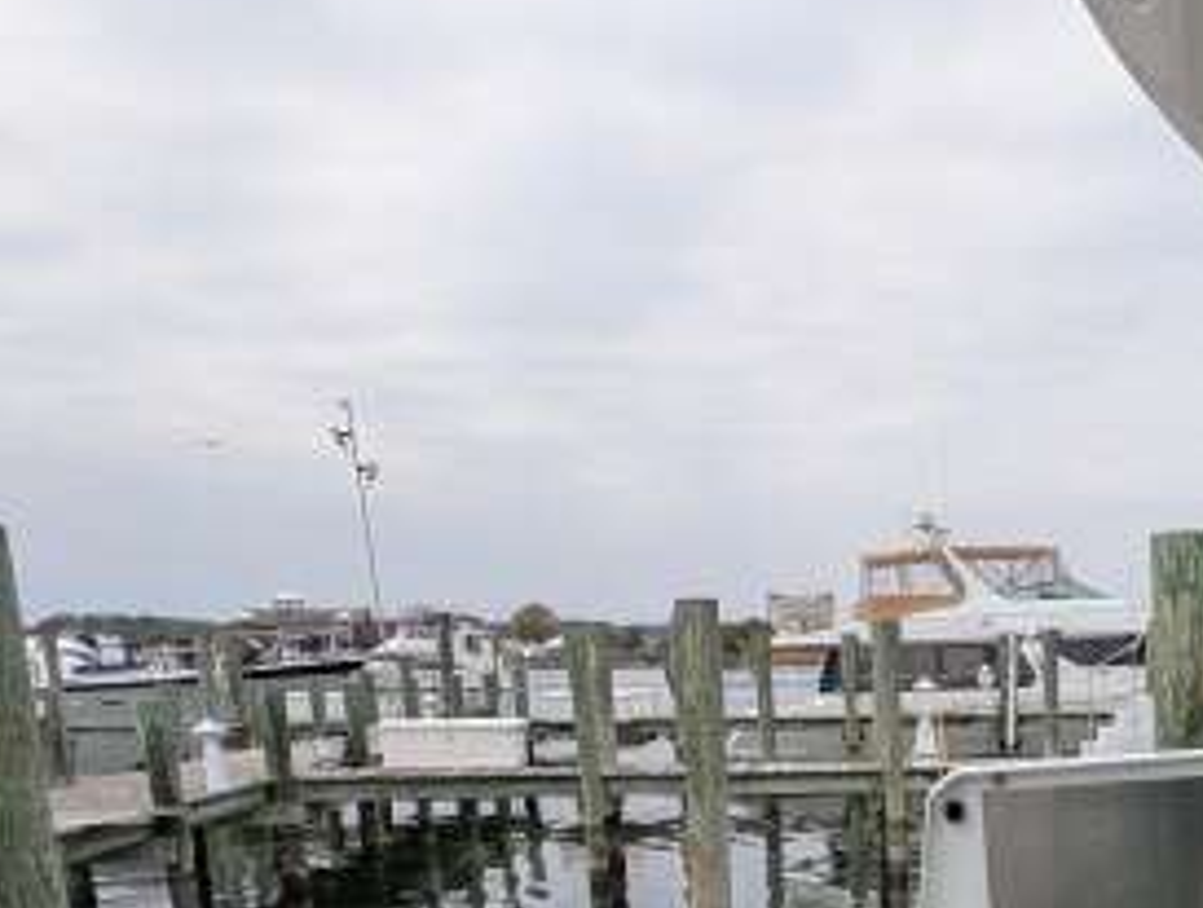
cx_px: 1047
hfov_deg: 48.0
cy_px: 970
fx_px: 1219
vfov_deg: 35.6
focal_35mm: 35
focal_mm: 2.02
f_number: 1.7
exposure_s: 1/2252
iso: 58
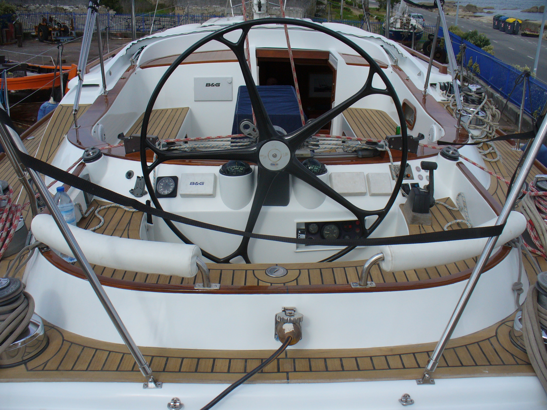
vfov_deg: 38.7
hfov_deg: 50.1
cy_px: 205
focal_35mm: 37
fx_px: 585
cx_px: 274
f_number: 5.6
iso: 80
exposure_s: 1/400
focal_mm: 6.1
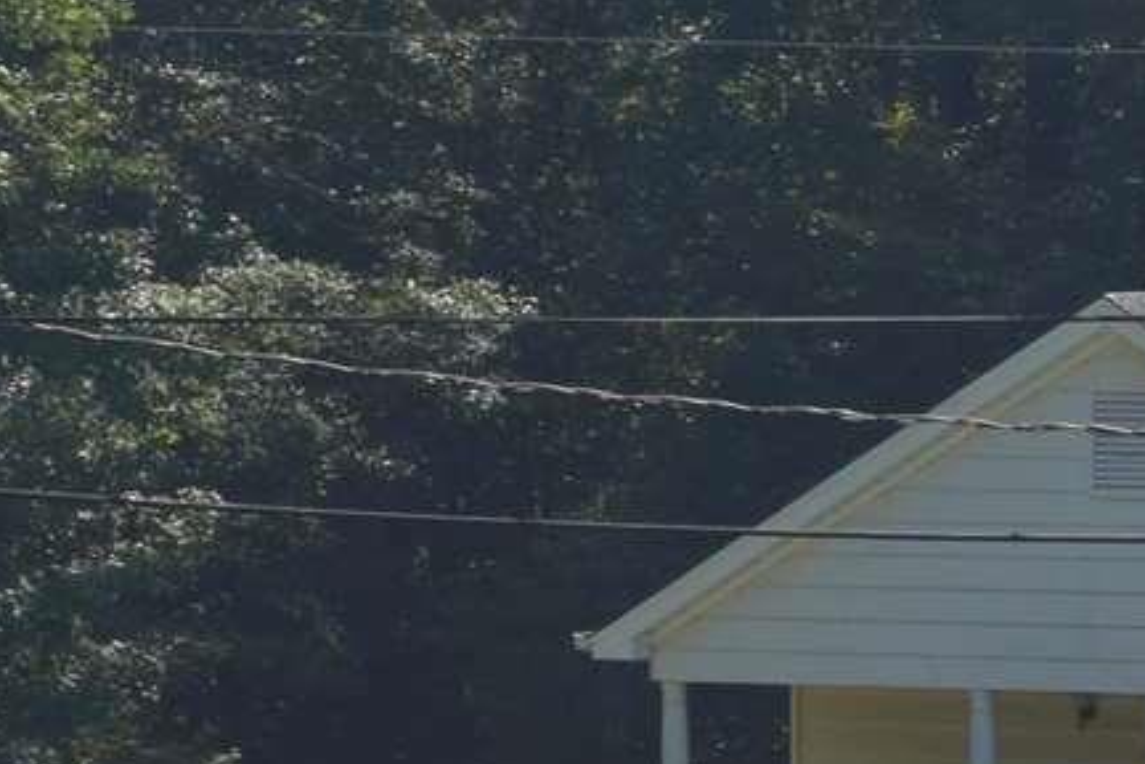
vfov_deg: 3.7
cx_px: 2022
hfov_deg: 5.4
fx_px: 11880
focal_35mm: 374
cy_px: 674
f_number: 11
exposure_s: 1/200
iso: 100
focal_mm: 35
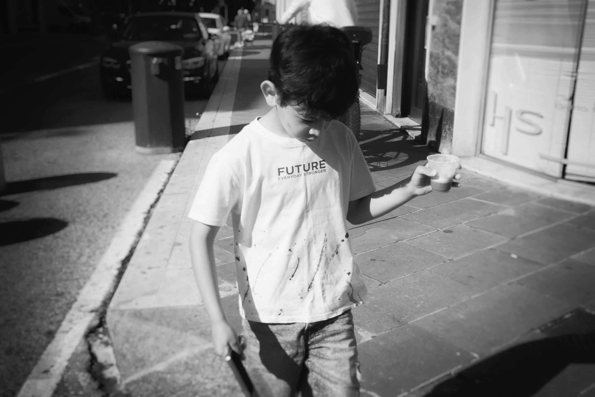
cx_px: 298
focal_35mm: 40
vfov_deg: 33.4
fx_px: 661
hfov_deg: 48.5
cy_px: 198
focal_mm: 26
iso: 100
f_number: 8
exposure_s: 1/500
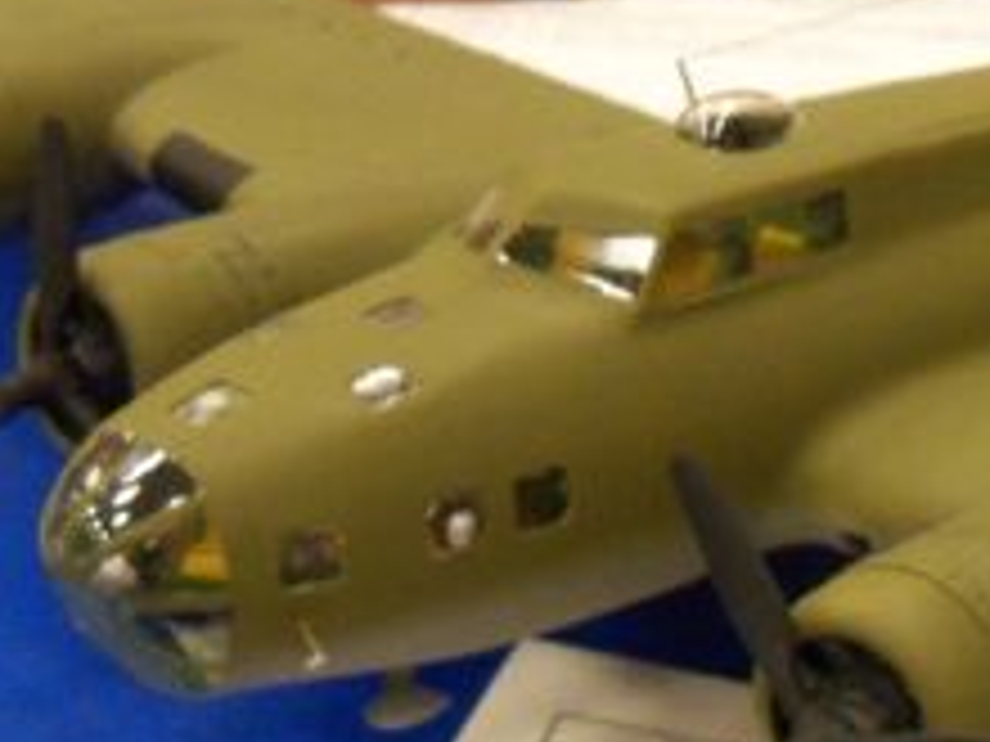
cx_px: 945
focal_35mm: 103
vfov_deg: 14.4
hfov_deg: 18.7
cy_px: 450
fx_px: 2946
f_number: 3.5
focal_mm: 6.2
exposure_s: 1/25
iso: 400
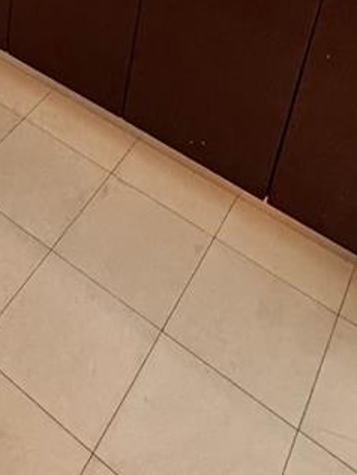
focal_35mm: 53
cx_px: -18
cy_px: -172
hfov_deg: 25.8
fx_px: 728
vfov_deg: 28.3
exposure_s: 1/120
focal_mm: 2.22
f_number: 2.2
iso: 250
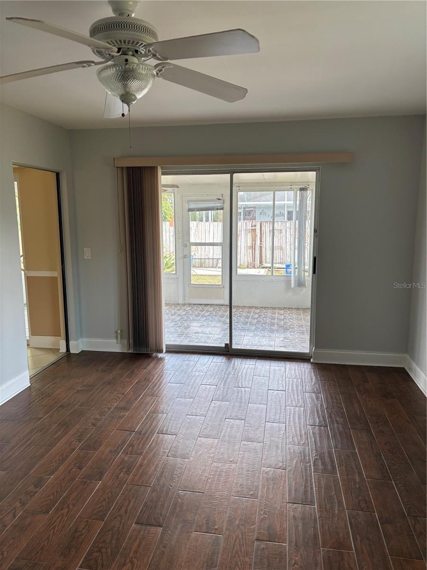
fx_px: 428
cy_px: 285
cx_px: 214
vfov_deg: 67.3
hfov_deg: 53.1
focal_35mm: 26
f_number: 1.6
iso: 64
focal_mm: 5.96
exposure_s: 1/120
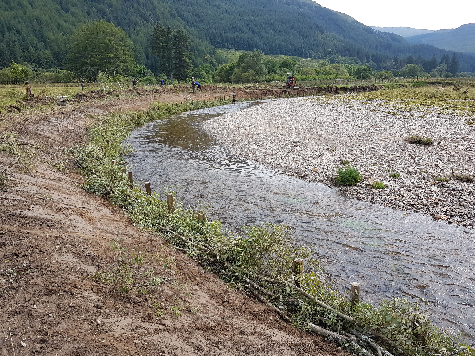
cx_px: 238
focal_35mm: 26
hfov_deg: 67.3
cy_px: 178
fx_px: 357
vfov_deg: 53.1
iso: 40
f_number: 1.7
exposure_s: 1/974
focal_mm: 4.2
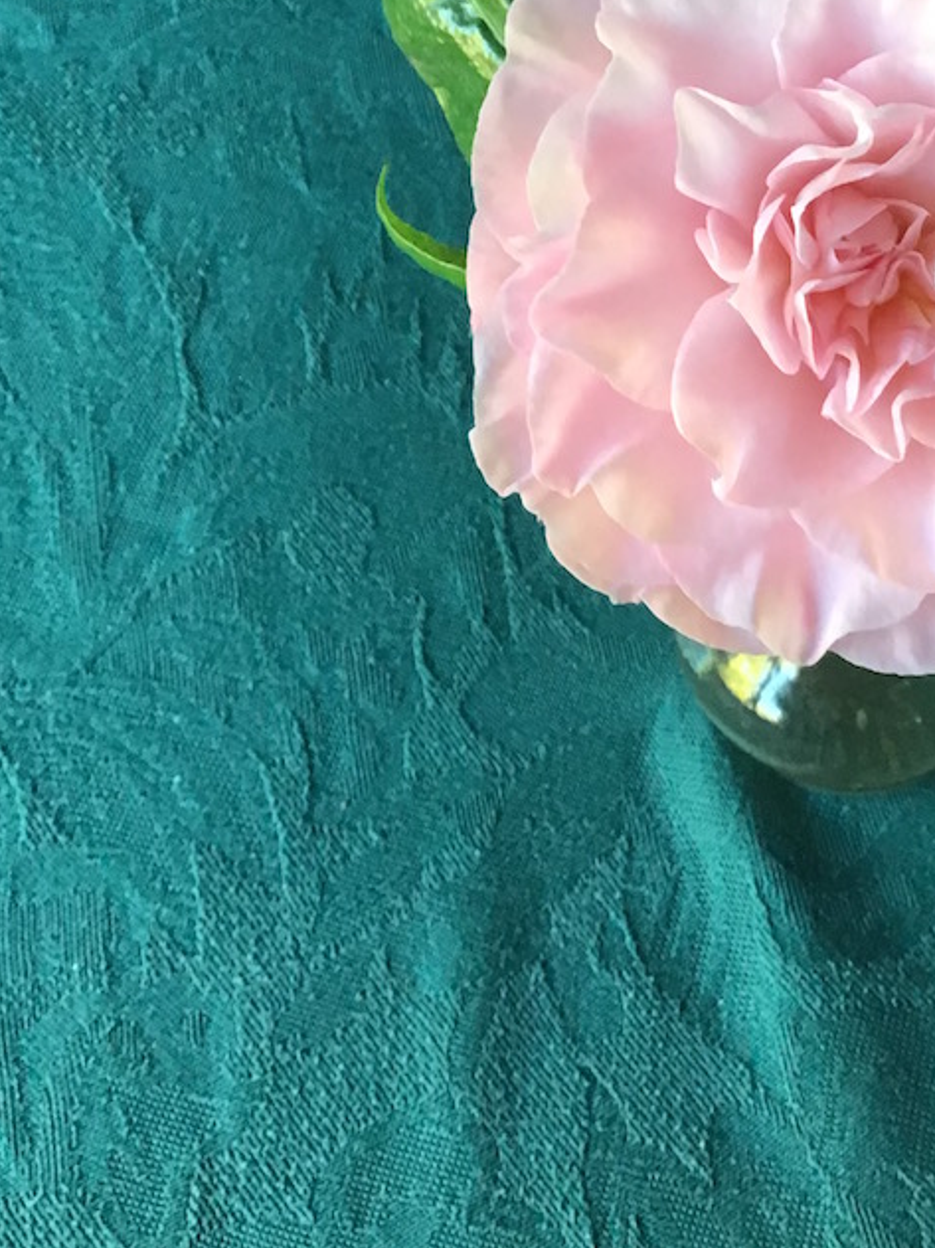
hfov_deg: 24.0
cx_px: 870
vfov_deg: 31.8
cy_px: 247
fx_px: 2126
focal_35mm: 59
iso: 125
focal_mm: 3.3
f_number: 2.4
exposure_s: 1/33
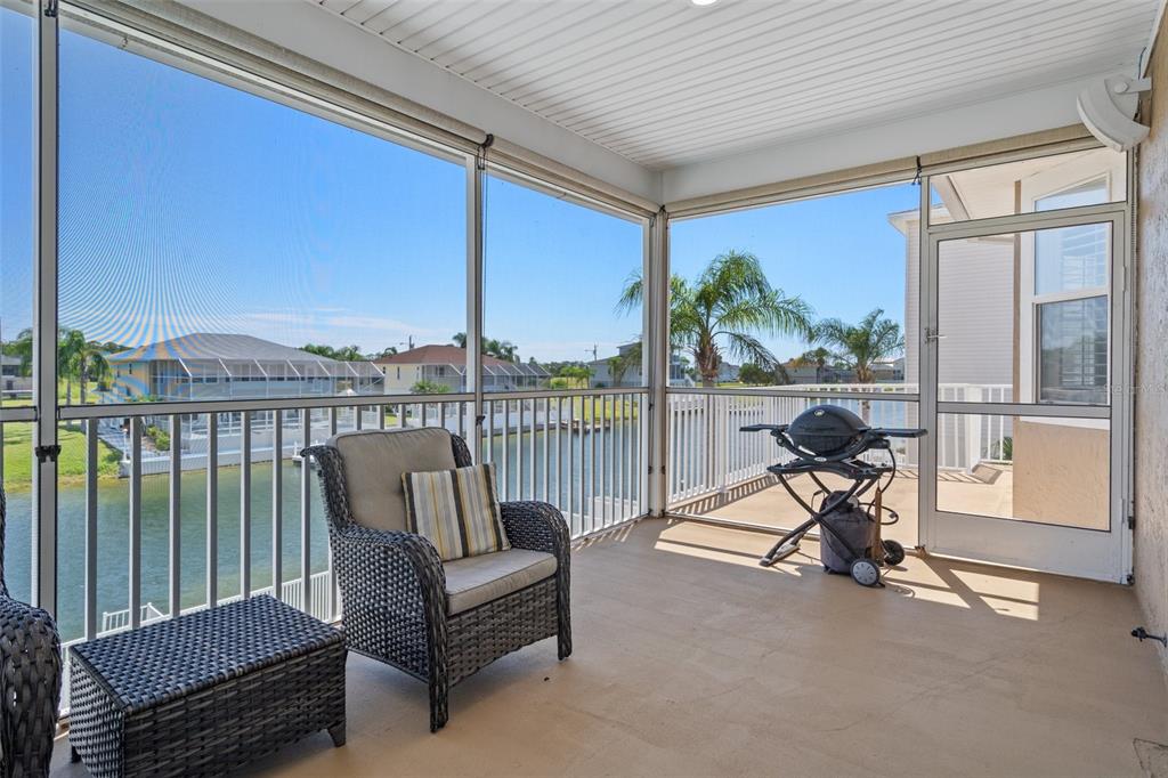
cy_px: 389
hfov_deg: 90.0
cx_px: 584
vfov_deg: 67.3
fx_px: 584
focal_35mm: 18
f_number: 8
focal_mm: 18
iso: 320
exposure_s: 1/25
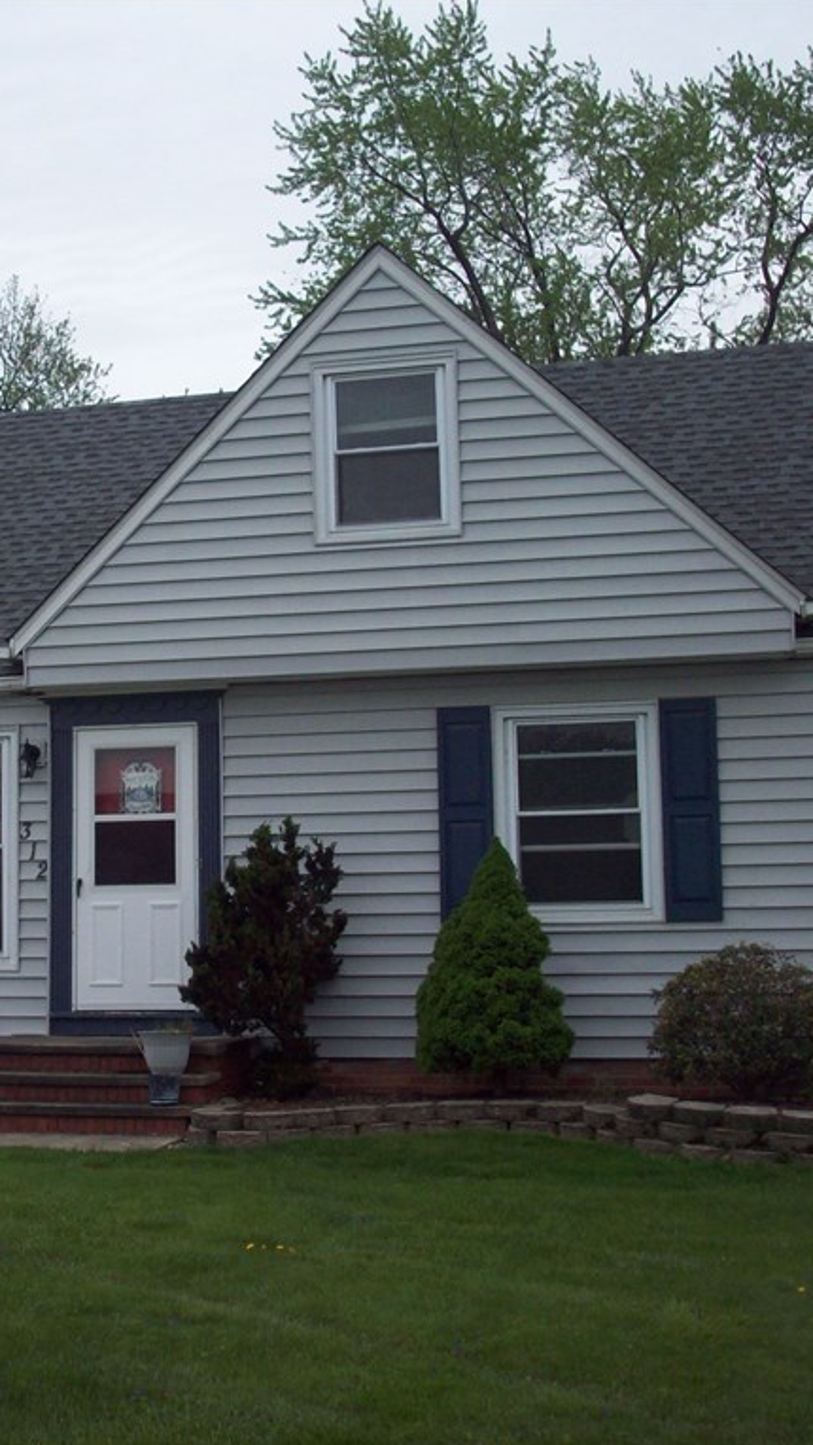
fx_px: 2069
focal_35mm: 54
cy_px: 722
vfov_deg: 38.5
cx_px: 102
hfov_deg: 21.8
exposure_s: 1/334
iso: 80
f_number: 5.6
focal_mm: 6.2
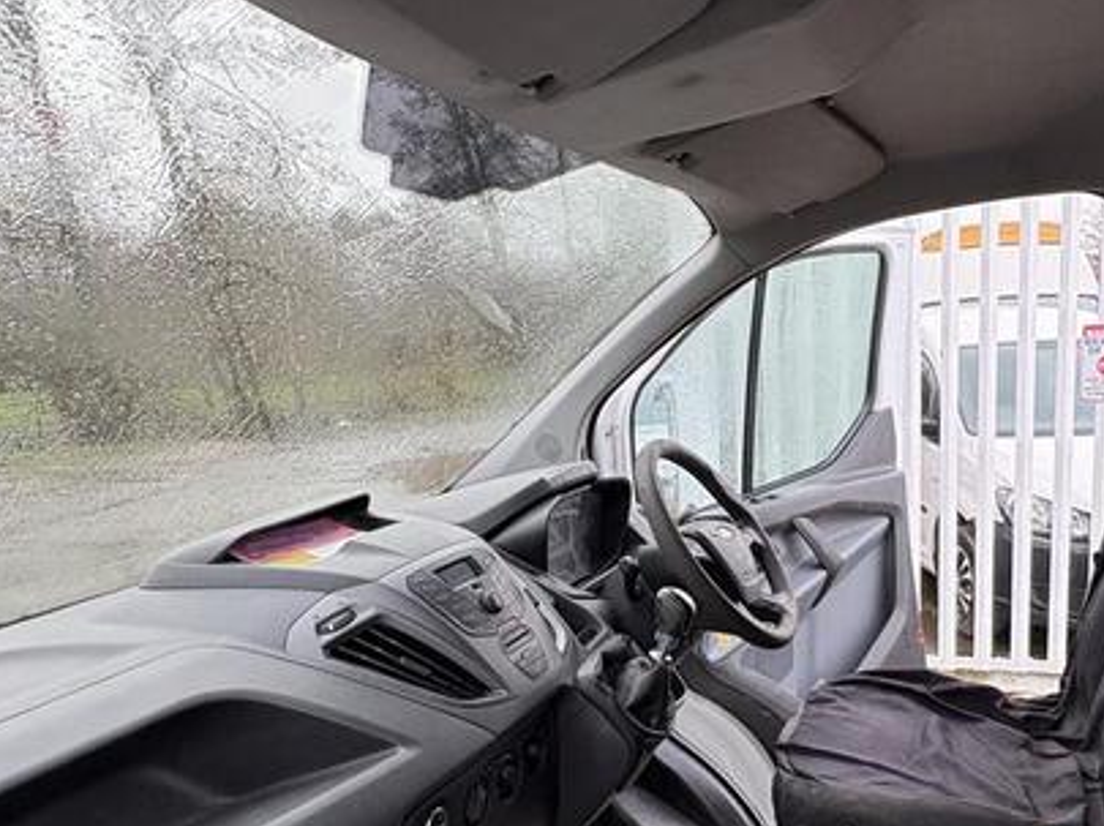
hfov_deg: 57.7
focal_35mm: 31
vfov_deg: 44.8
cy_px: 545
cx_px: 684
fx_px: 988
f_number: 2.2
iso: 50
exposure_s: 1/120
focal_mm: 2.22
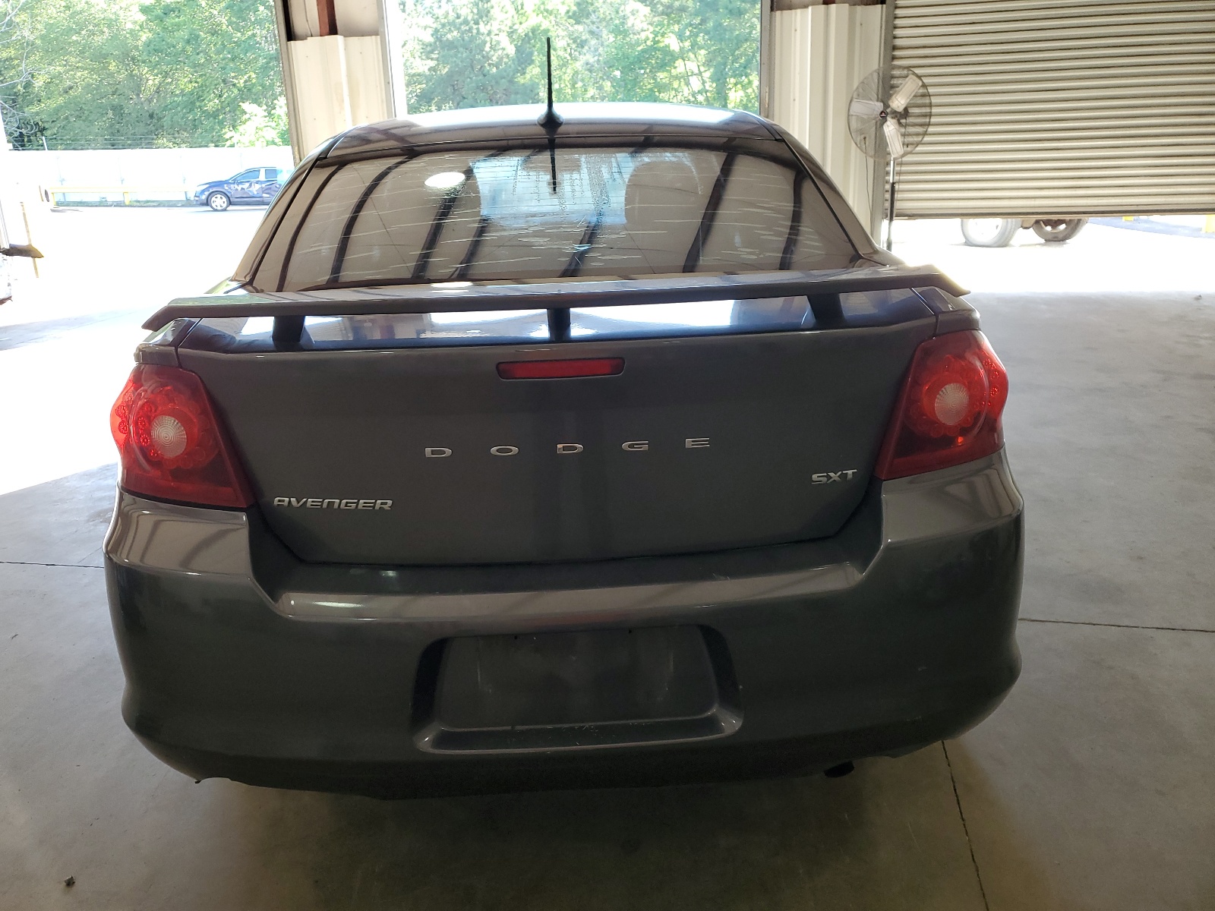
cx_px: 608
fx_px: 913
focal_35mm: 26
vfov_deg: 53.1
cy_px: 456
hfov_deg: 67.3
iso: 72
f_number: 1.5
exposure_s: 1/120
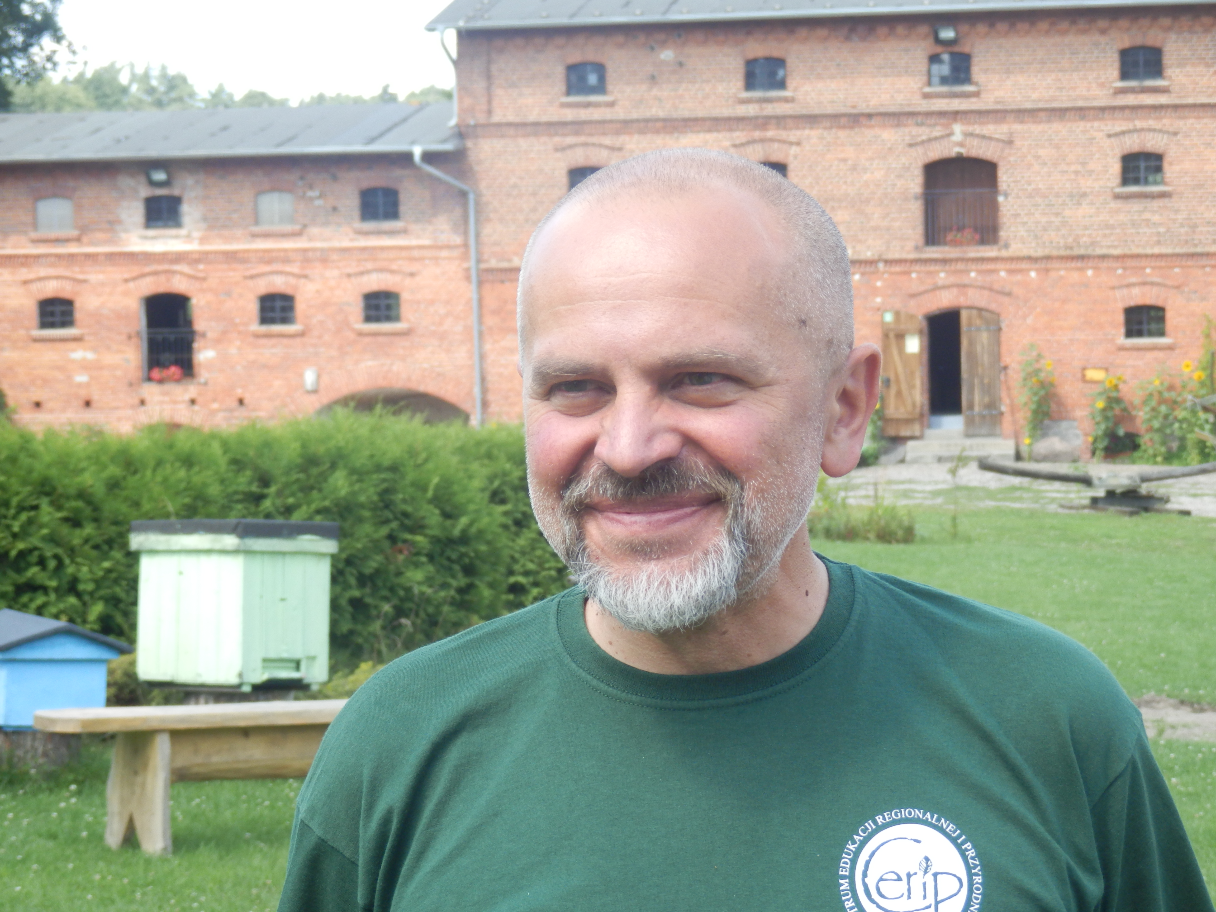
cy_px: 456
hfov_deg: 18.5
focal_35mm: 106
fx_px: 3724
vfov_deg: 14.0
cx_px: 608
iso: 125
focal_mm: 19
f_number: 5
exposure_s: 1/125
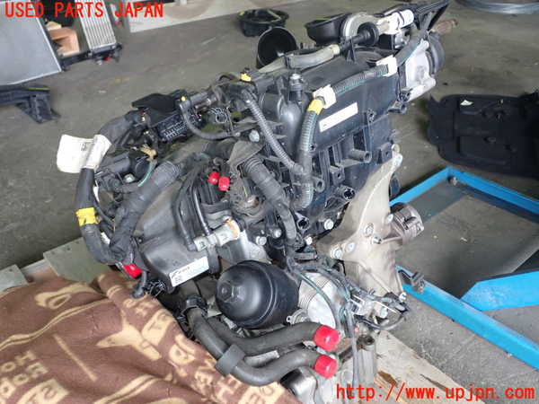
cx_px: 270
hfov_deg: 51.4
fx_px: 561
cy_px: 202
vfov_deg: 39.7
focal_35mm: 36
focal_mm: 6.37
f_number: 2.5
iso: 200
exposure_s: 1/40
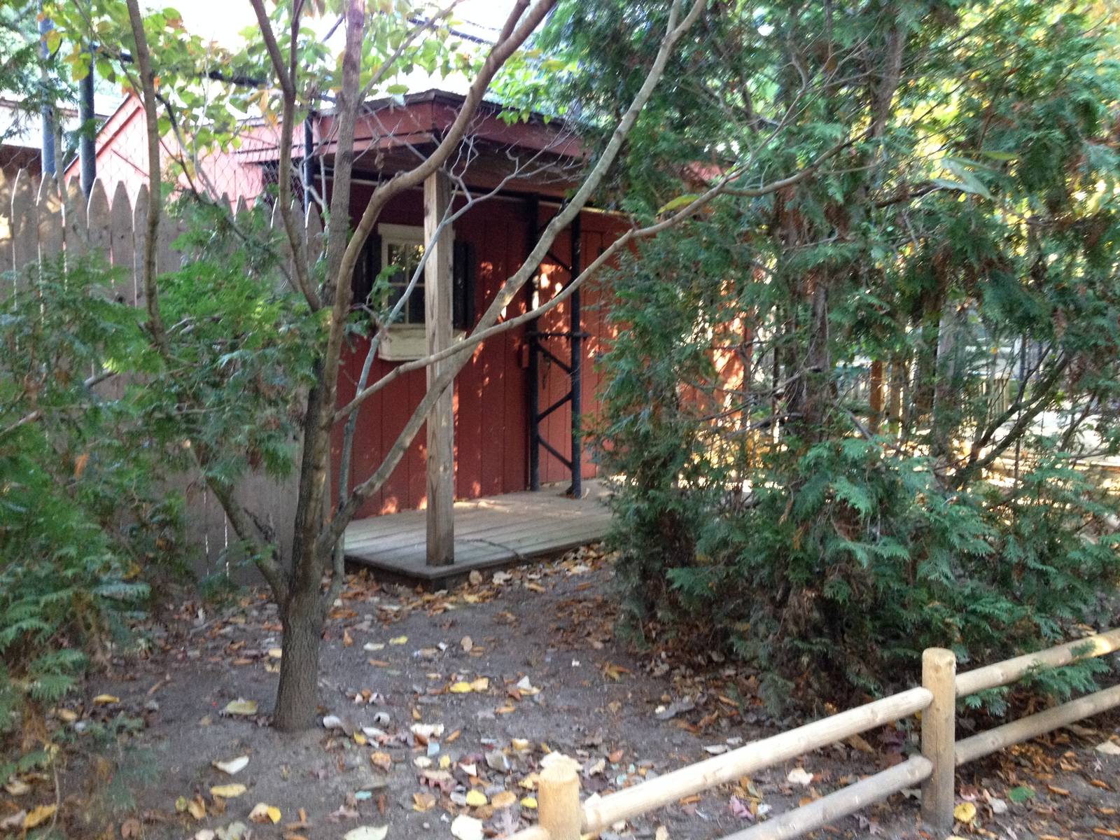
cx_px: 560
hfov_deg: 52.6
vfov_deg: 40.7
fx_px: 1132
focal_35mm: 35
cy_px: 420
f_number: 2.4
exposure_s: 1/20
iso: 250
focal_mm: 4.28
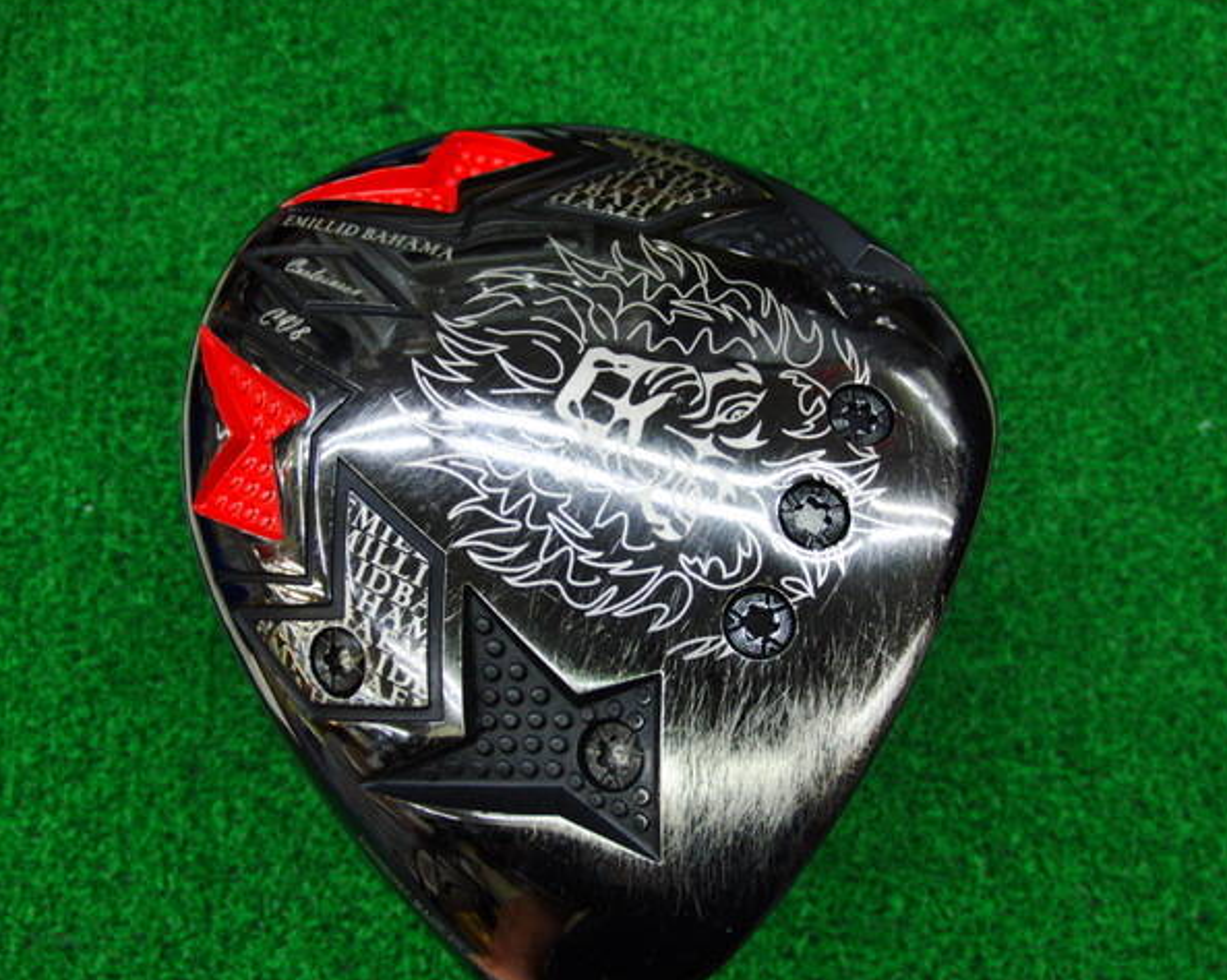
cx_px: 627
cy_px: 486
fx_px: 1416
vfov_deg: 38.2
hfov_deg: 46.9
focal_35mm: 39
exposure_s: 1/60
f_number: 3.6
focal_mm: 6.42
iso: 400
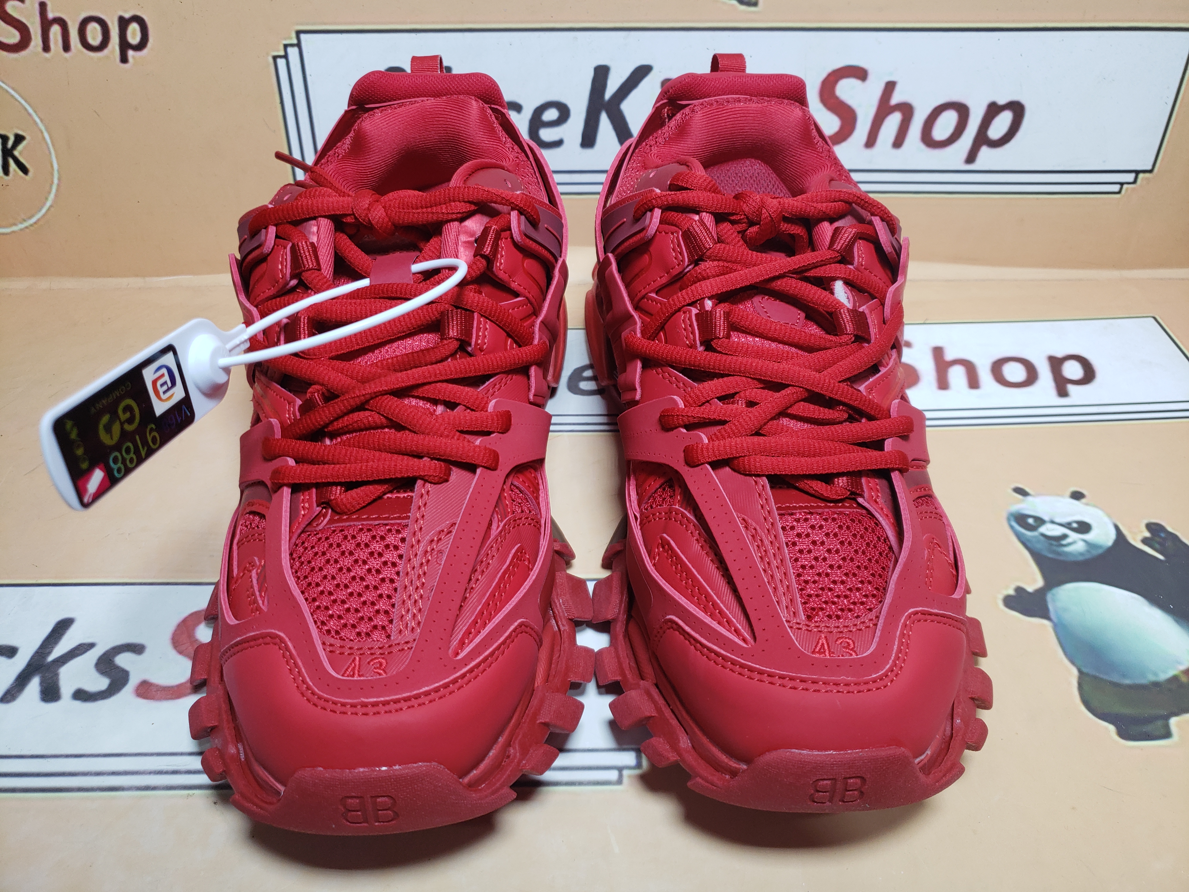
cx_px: 594
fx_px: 893
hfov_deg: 67.3
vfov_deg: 53.1
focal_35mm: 26
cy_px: 446
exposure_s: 1/380
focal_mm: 4.3
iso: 50
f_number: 1.5
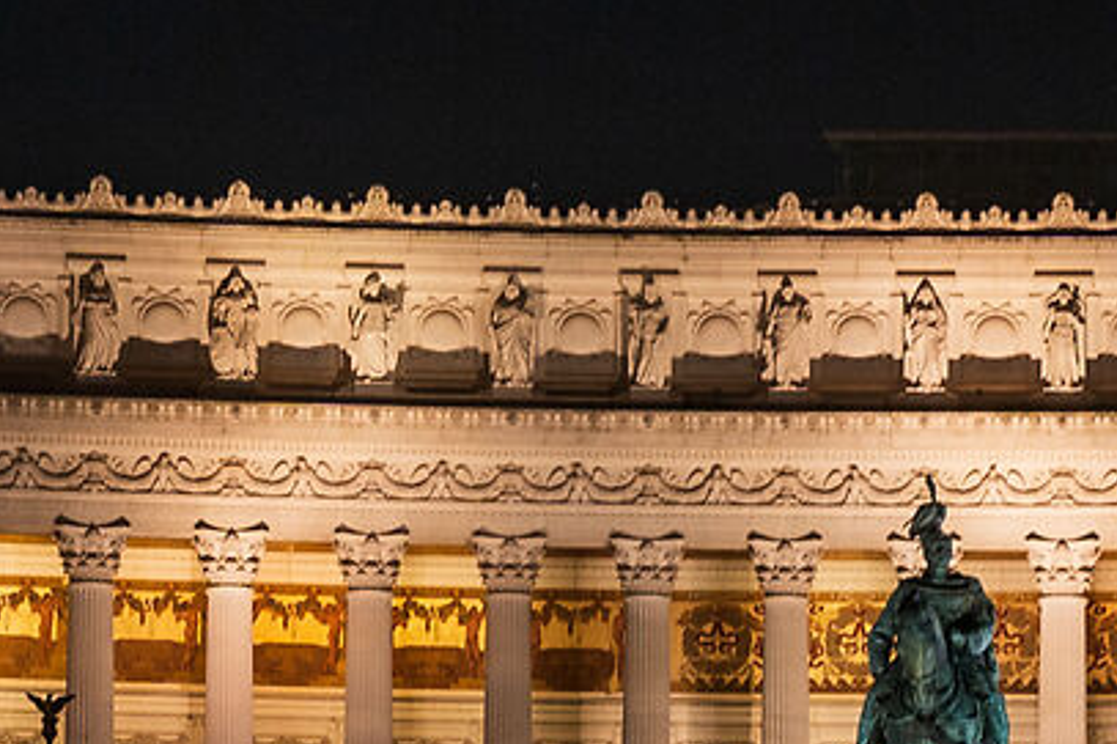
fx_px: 8591
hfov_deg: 7.4
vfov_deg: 4.9
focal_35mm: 277
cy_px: 1522
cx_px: 985
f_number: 6.3
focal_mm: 47
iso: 320
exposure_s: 1/2.5
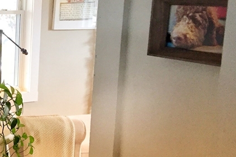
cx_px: -47
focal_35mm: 73
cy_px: 88
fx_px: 479
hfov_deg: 25.0
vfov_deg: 18.7
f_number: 2.2
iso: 125
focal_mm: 4.15
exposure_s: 1/30
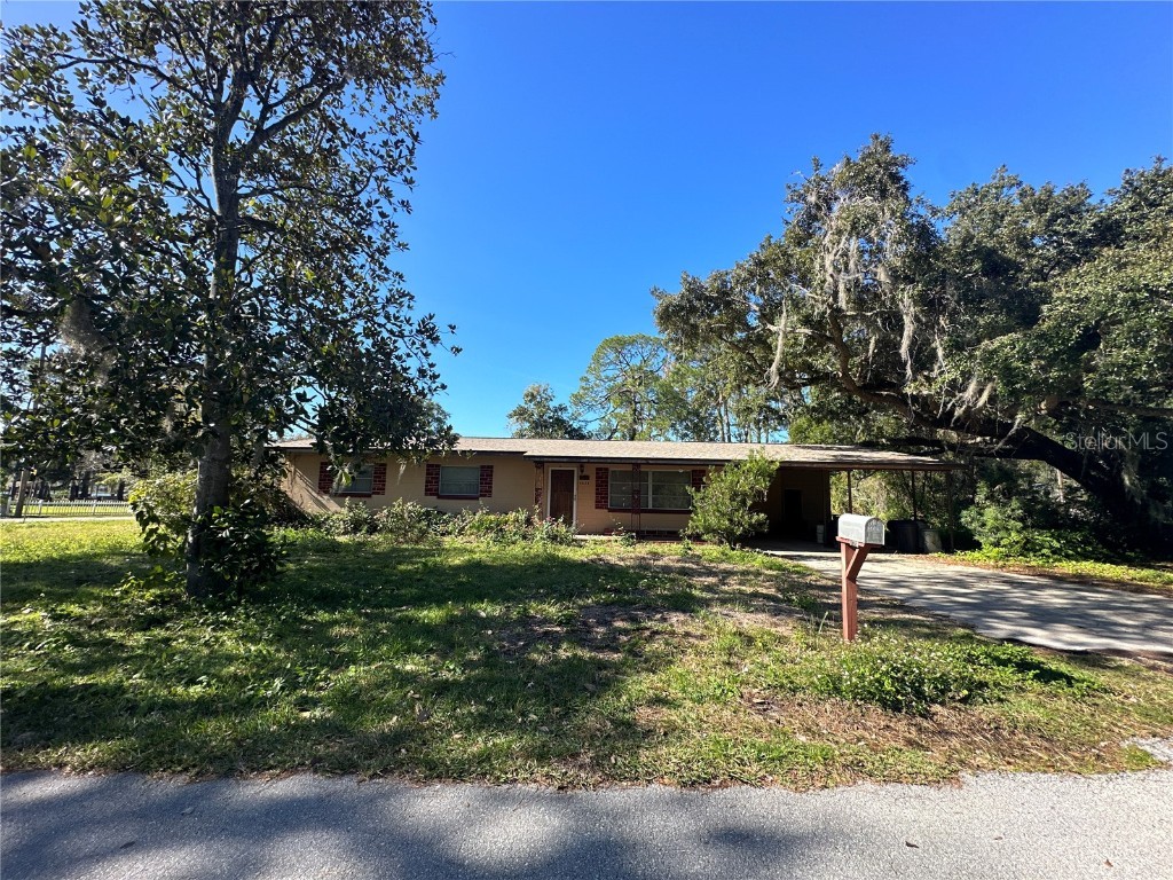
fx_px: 474
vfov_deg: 85.7
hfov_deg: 102.1
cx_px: 586
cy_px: 440
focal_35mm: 14
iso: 40
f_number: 2.2
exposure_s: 1/842
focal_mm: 2.22
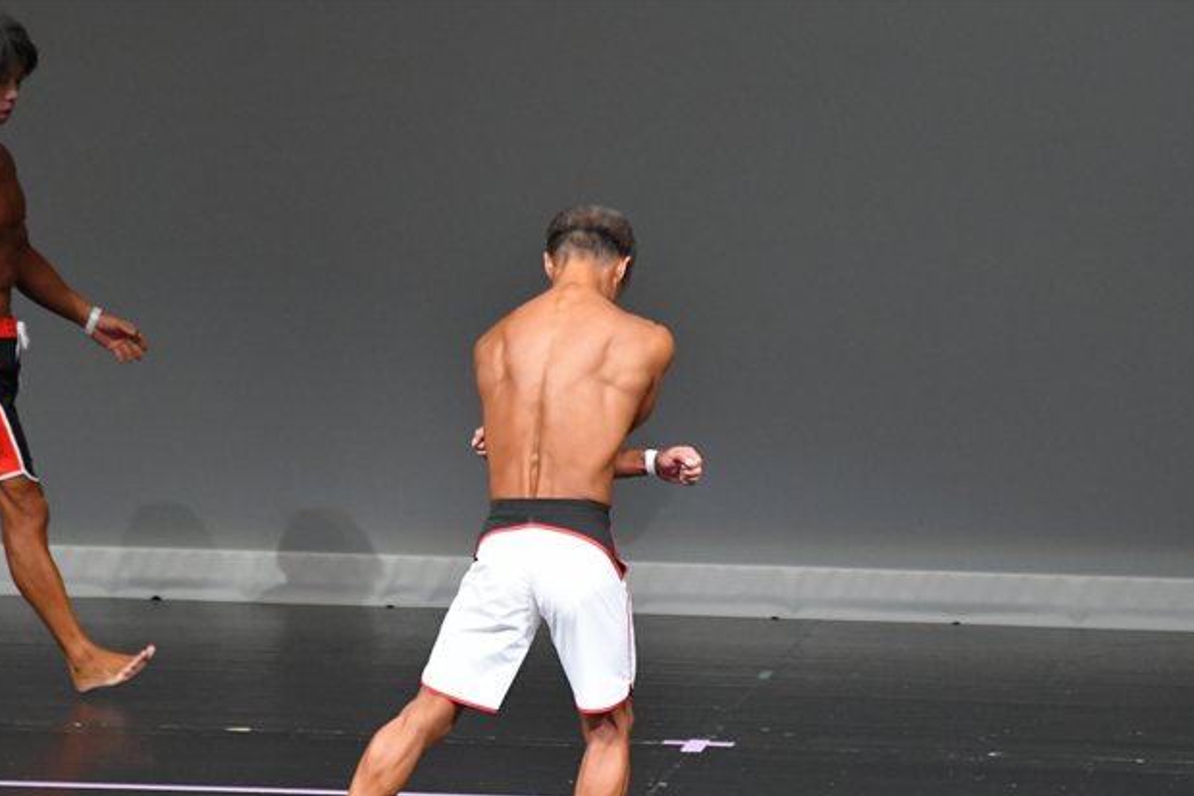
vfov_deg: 3.5
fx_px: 13063
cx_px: 671
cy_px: 491
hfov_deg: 5.2
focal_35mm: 394
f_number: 5.6
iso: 5000
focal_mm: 210
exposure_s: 1/400
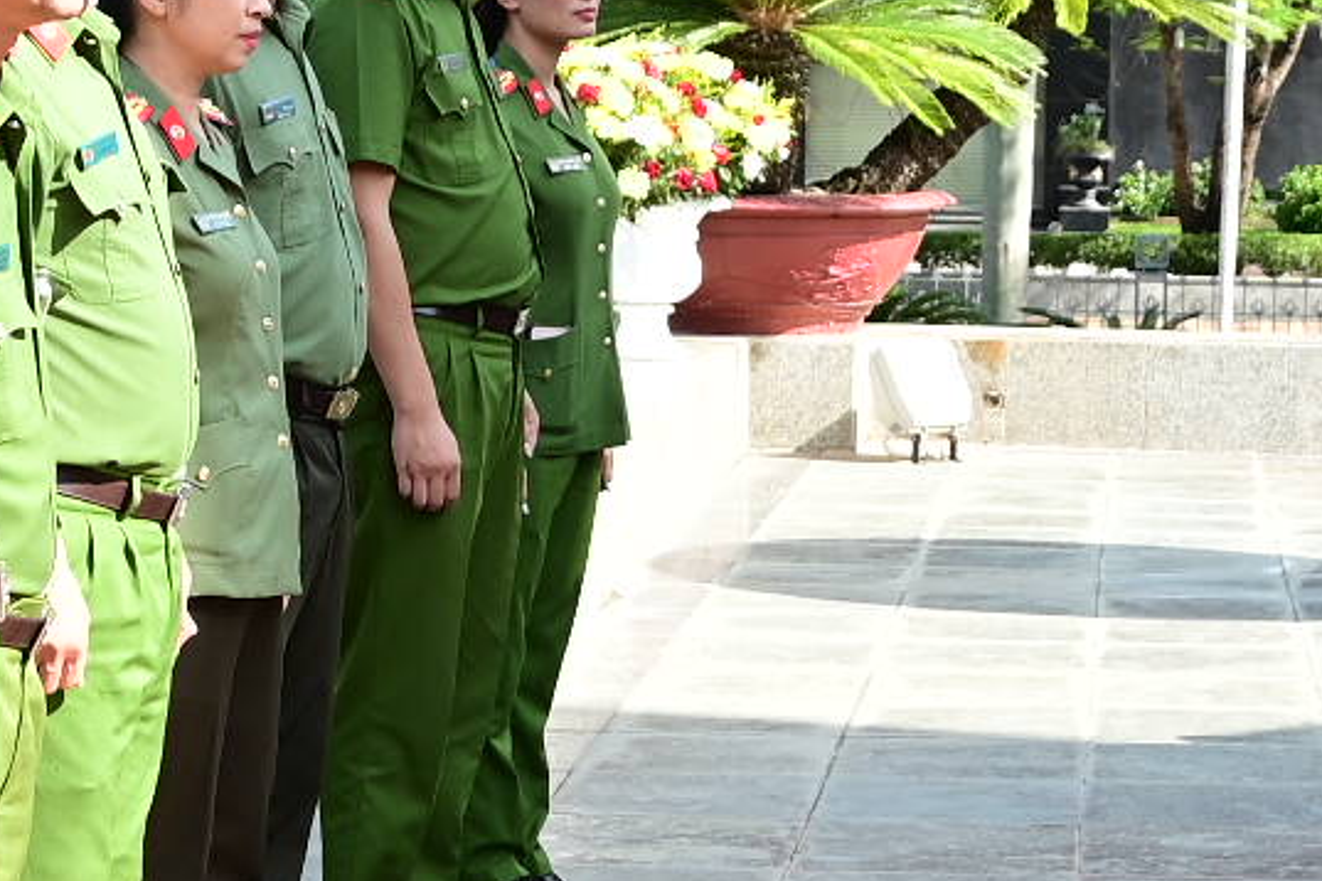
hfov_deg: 16.9
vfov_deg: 11.3
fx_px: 4443
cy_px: 303
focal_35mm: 121
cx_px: 652
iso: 100
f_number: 4.5
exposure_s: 1/200
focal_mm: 22
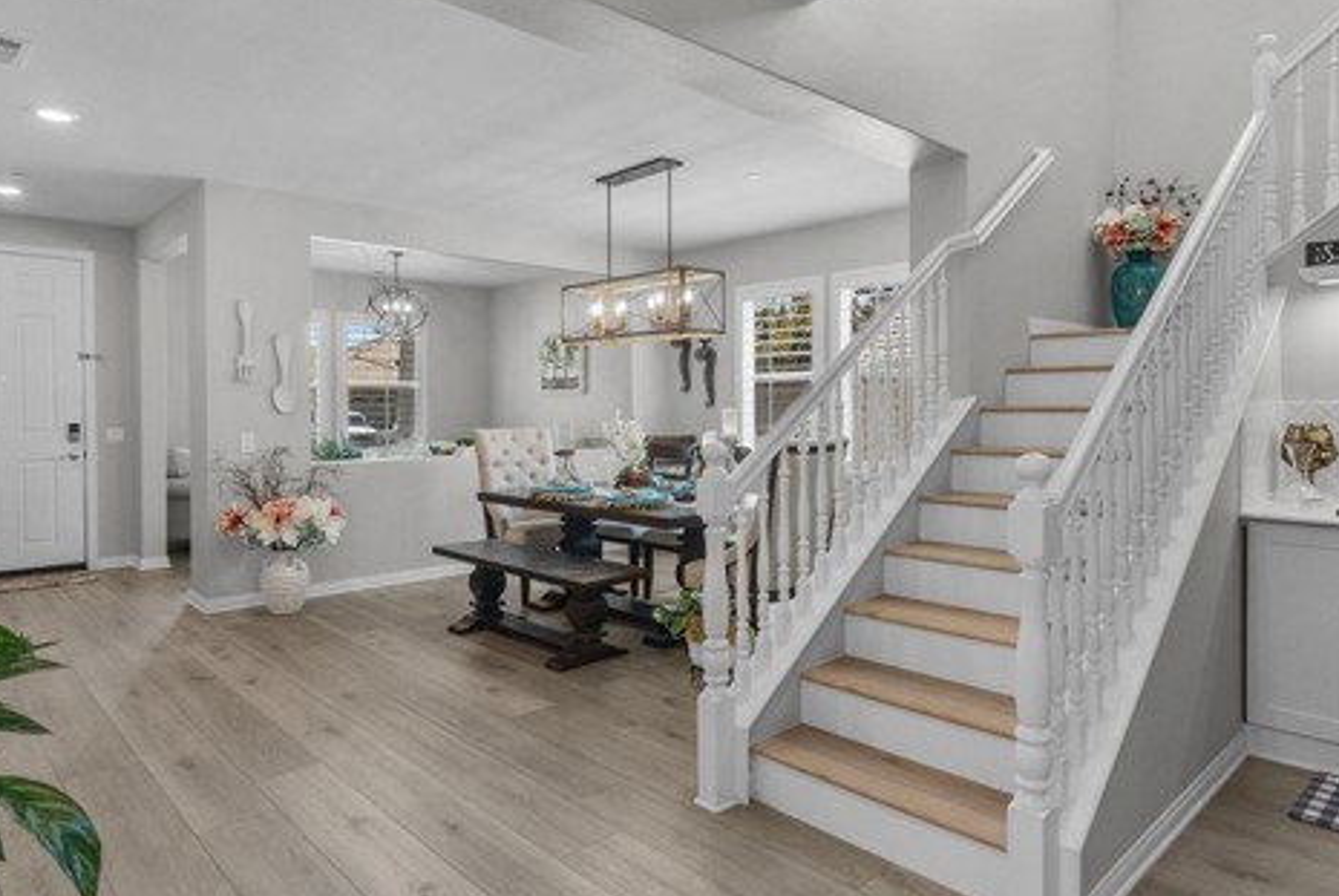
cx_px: 766
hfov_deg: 78.1
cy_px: 411
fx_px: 819
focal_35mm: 22
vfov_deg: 57.3
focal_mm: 16
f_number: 8
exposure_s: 1/15
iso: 2000
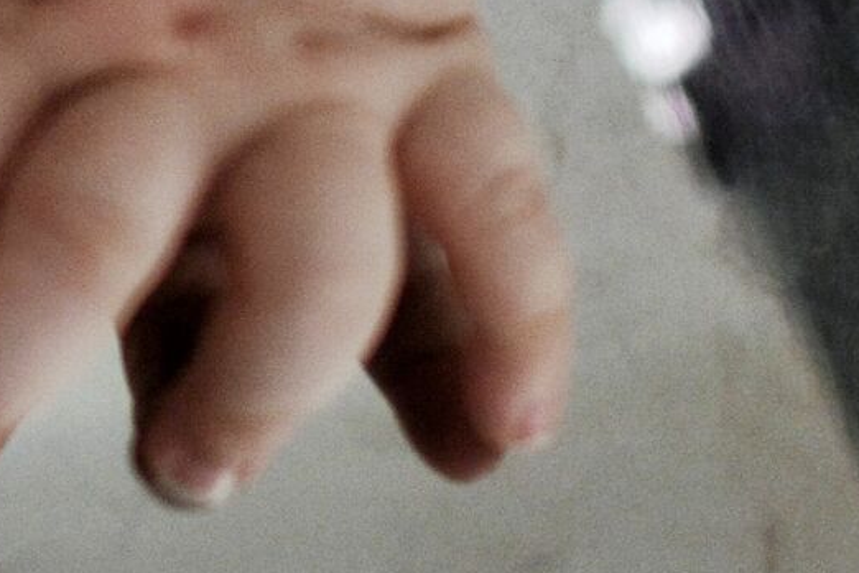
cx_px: -23
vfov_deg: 5.6
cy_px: -494
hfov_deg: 8.5
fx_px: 5757
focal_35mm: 241
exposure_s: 1/320
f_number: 1.8
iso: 500
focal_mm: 35
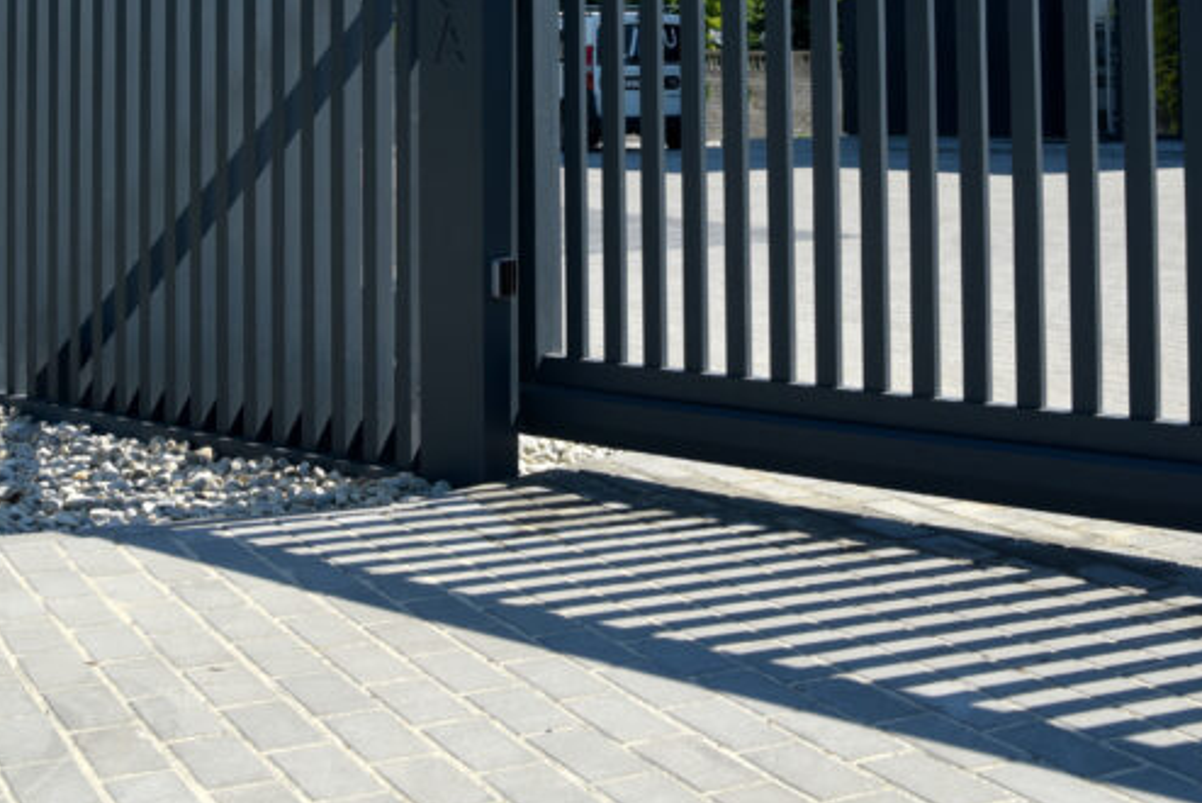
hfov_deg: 34.5
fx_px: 1938
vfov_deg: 22.5
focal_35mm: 58
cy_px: -12
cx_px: 623
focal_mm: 28
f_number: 9
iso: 200
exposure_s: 1/400
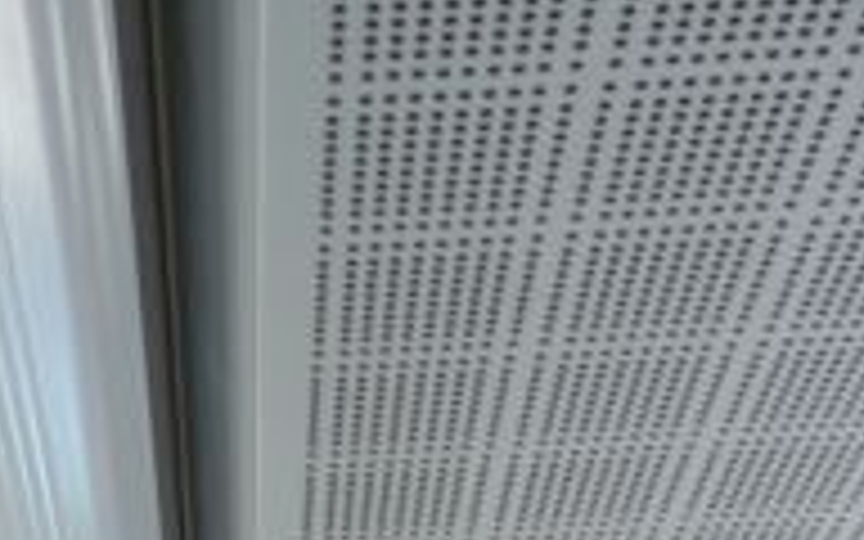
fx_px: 2331
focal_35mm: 99
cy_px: 1390
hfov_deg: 20.9
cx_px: 270
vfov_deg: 10.8
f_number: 3.3
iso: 125
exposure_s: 1/30
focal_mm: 4.7
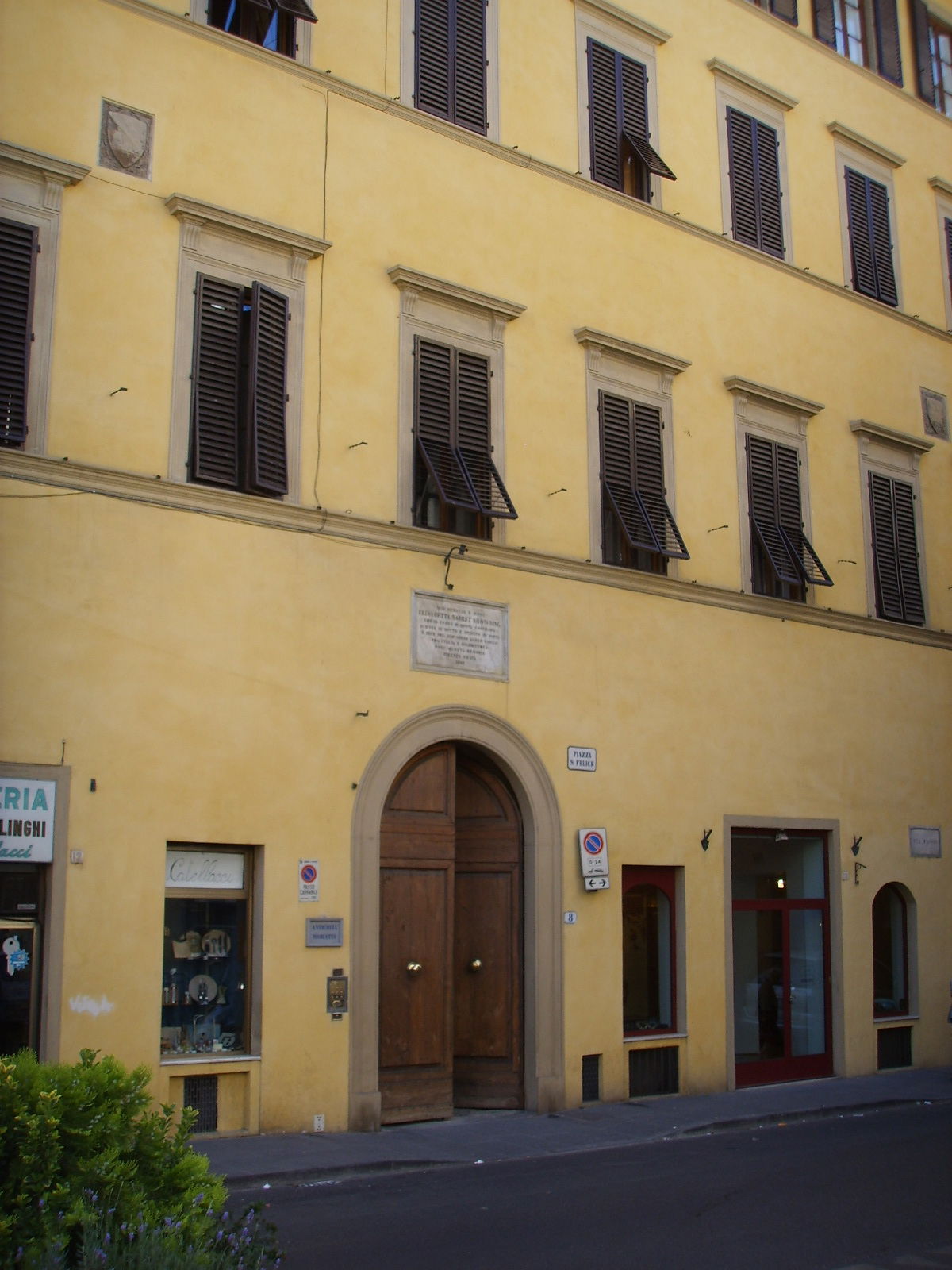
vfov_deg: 47.9
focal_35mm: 39
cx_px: 476
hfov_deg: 36.8
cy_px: 635
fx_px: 1430
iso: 50
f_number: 3.5
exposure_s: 1/180
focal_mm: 6.6
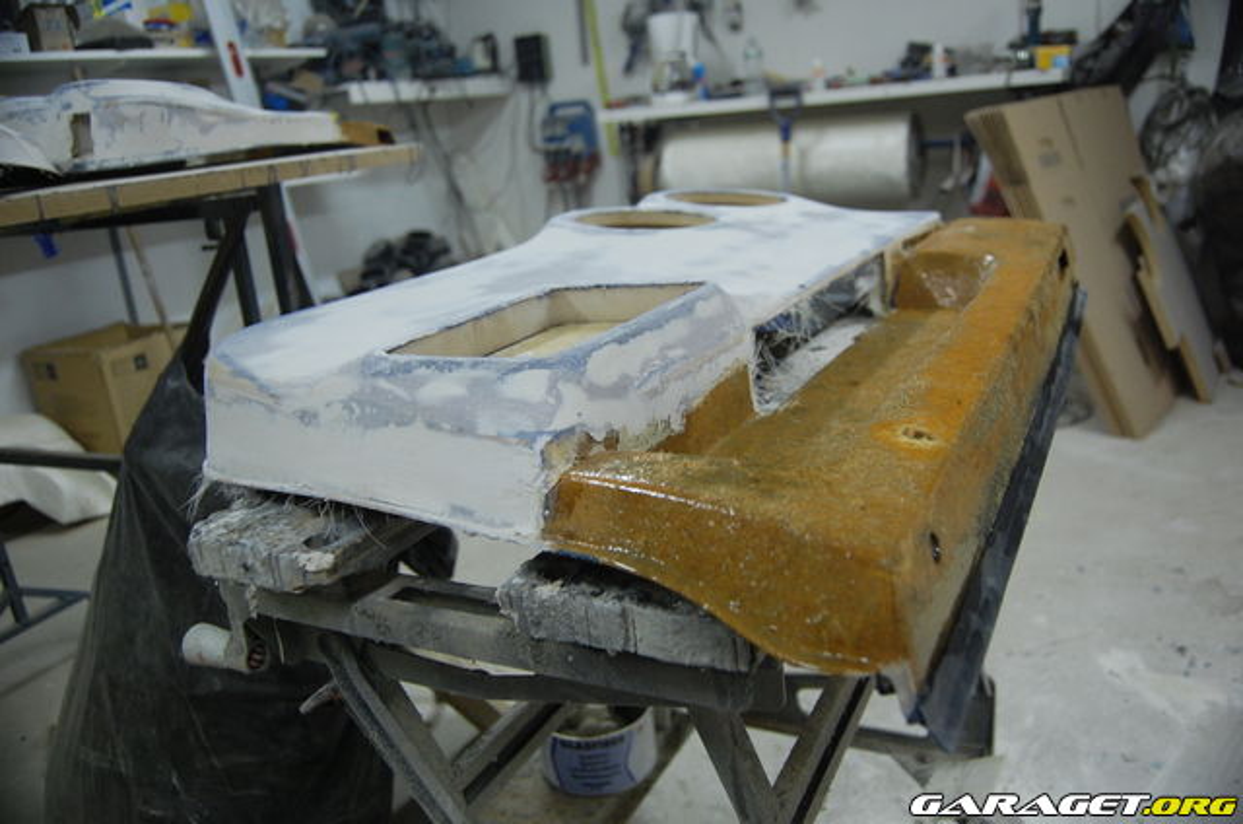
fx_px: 930
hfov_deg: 67.5
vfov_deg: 47.7
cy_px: 412
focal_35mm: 27
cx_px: 622
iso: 800
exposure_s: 1/20
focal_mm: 18
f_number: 3.5
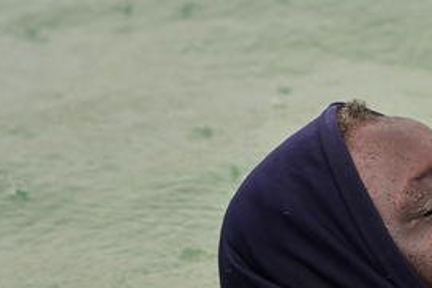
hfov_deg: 9.2
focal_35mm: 221
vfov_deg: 6.1
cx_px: 495
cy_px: 426
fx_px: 2652
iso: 250
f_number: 3.5
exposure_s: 1/500
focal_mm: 59
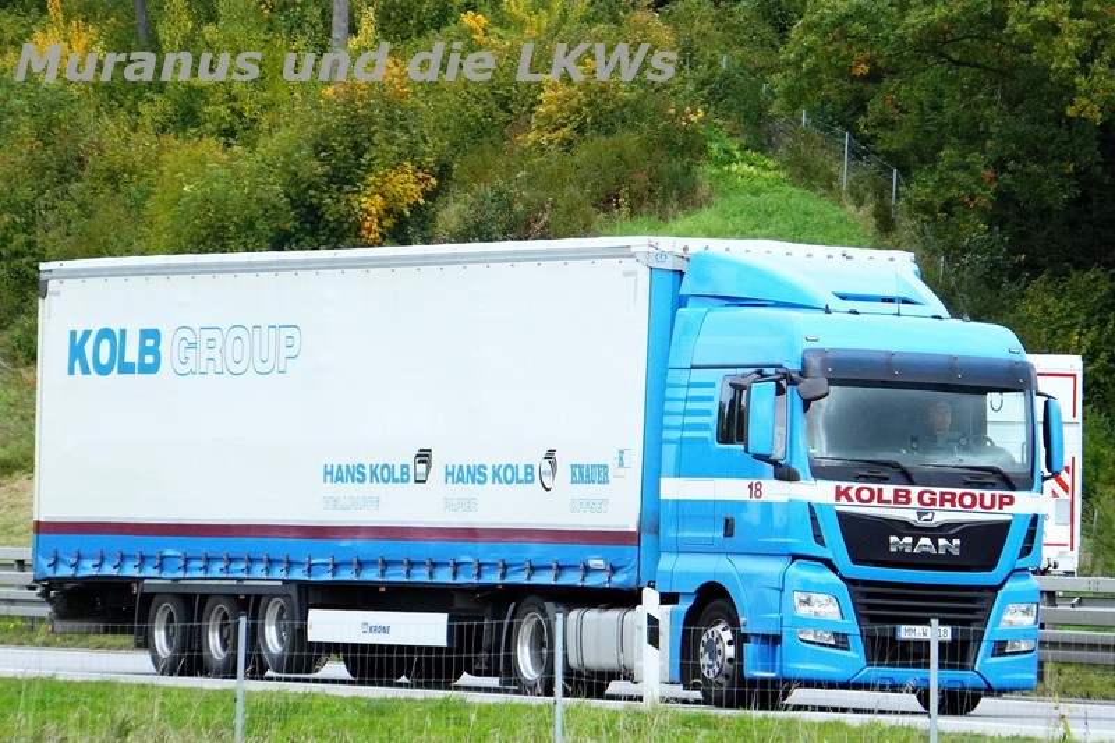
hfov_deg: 9.8
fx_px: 6479
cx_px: 558
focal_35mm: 209
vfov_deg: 6.6
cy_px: 372
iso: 4000
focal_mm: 139.5
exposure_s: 1/3200
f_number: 6.3
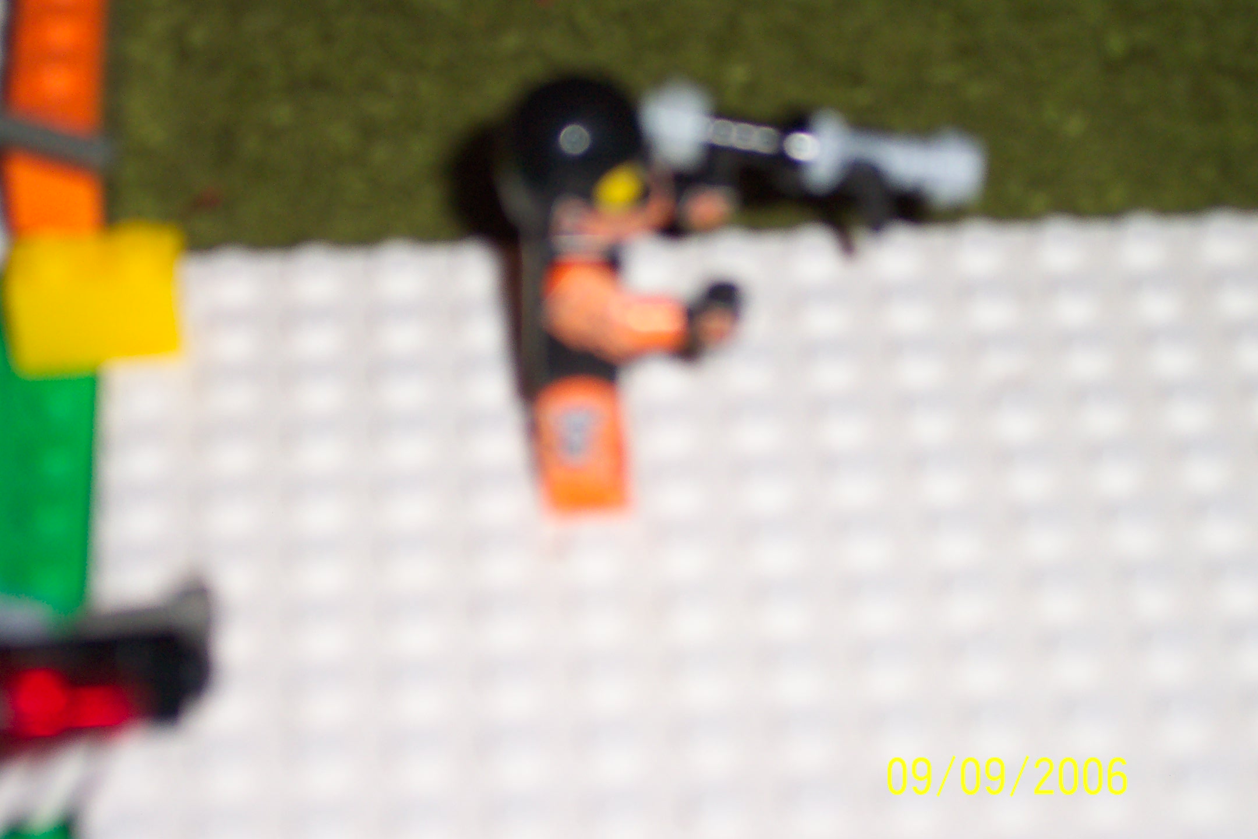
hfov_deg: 17.9
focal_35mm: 114
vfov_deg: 12.0
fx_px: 3983
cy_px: 420
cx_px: 629
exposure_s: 1/90
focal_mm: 24
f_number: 4.8
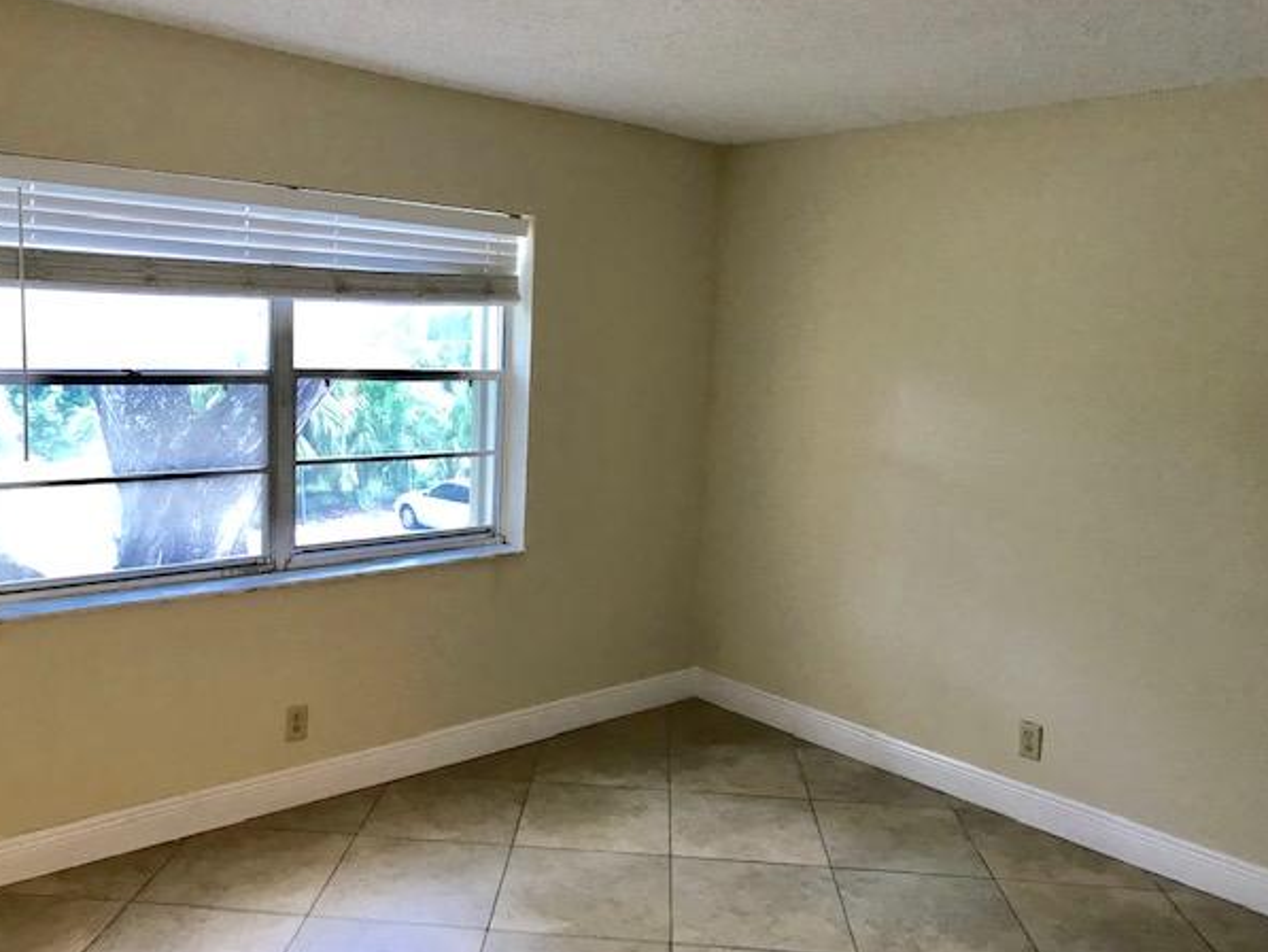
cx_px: 597
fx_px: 1099
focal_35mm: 30
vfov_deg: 46.8
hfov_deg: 59.9
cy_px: 476
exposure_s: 1/30
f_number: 1.8
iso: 25
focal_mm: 3.99
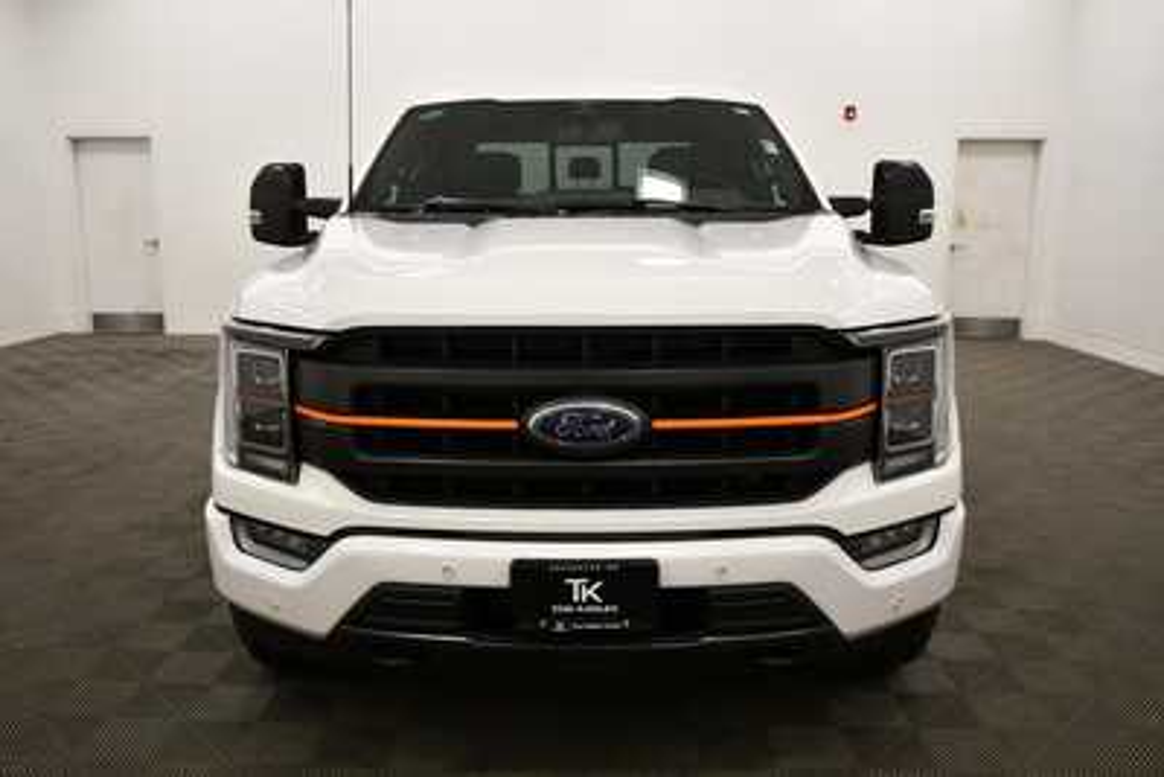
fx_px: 970
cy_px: 388
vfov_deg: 43.6
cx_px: 582
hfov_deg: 61.9
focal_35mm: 30
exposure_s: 1/200
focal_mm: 20
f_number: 5.6
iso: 800
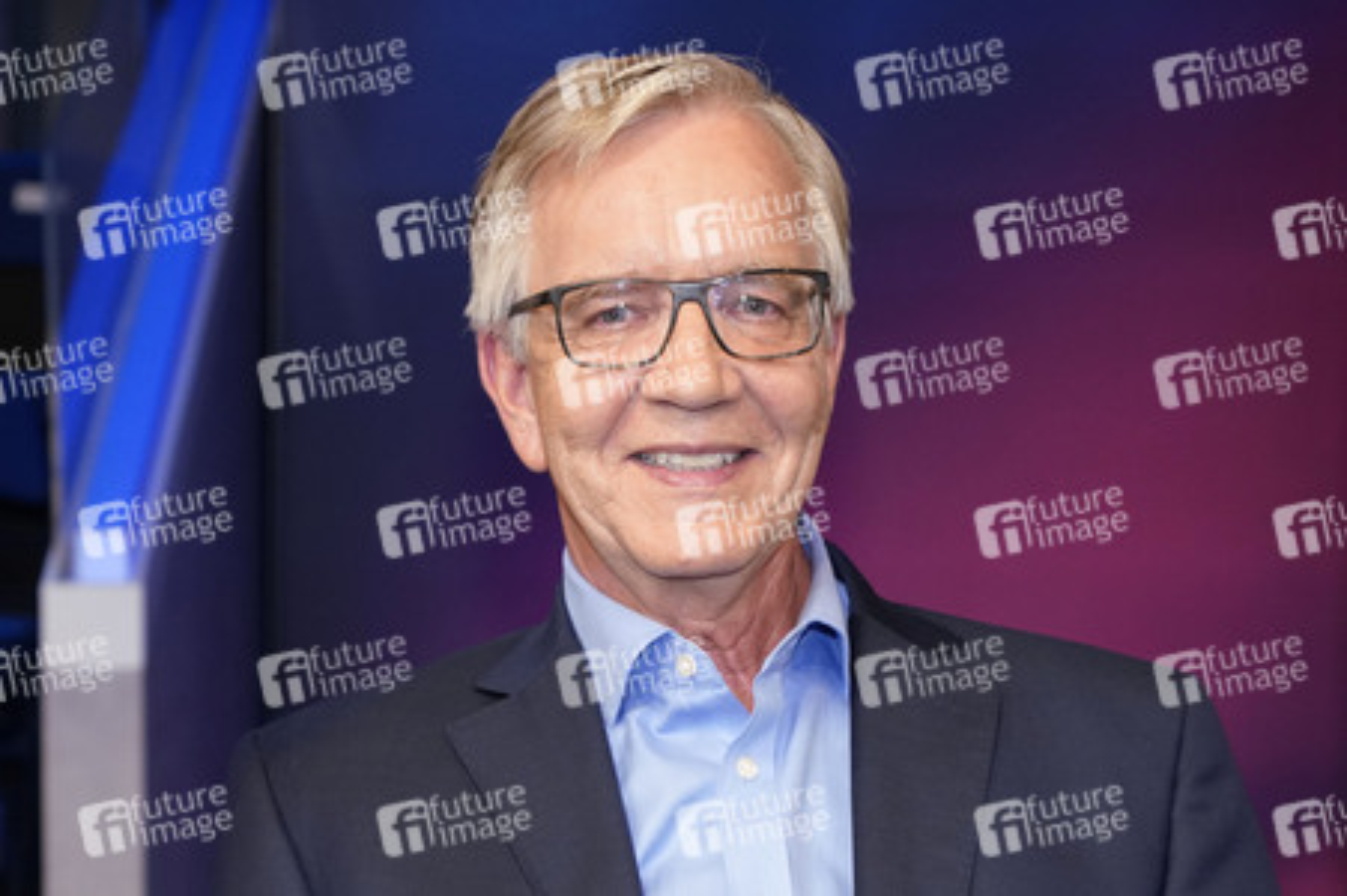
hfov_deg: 31.4
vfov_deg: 21.2
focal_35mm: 64
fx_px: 2393
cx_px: 674
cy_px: 448
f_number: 5
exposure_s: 1/160
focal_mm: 64
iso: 2000
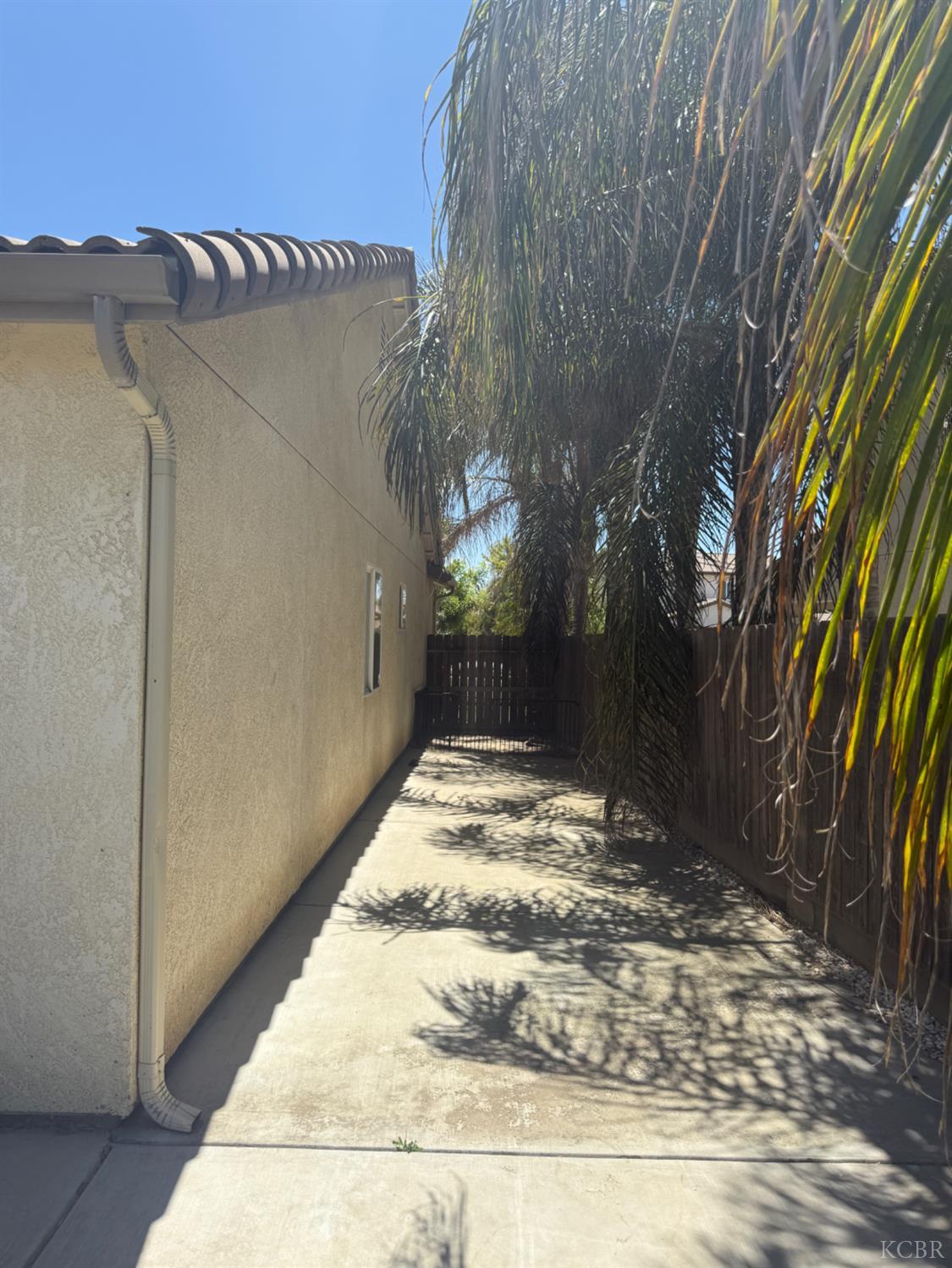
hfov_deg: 56.8
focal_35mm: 24
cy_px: 634
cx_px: 476
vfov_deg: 71.6
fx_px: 880
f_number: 1.78
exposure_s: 1/3425
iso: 80
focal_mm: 6.76
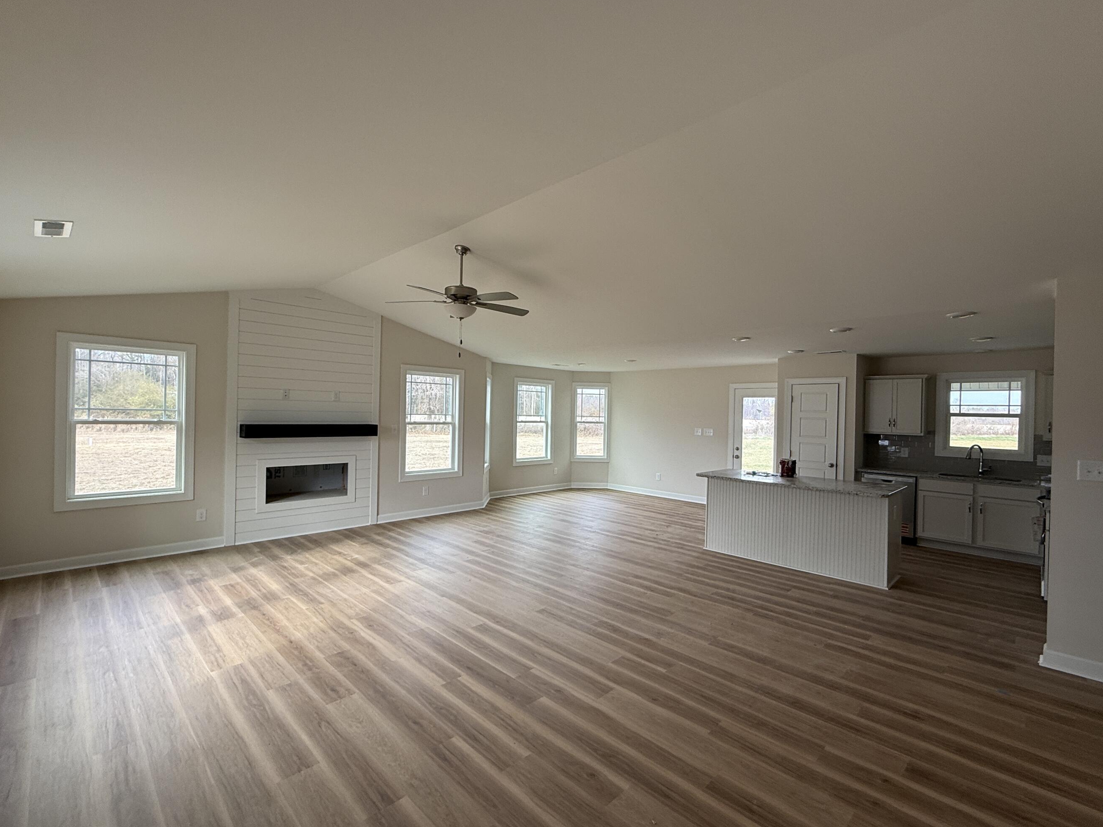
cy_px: 412
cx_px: 561
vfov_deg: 78.1
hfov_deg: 94.5
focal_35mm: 16
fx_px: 510
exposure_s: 1/99
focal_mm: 2.22
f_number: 2.2
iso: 64
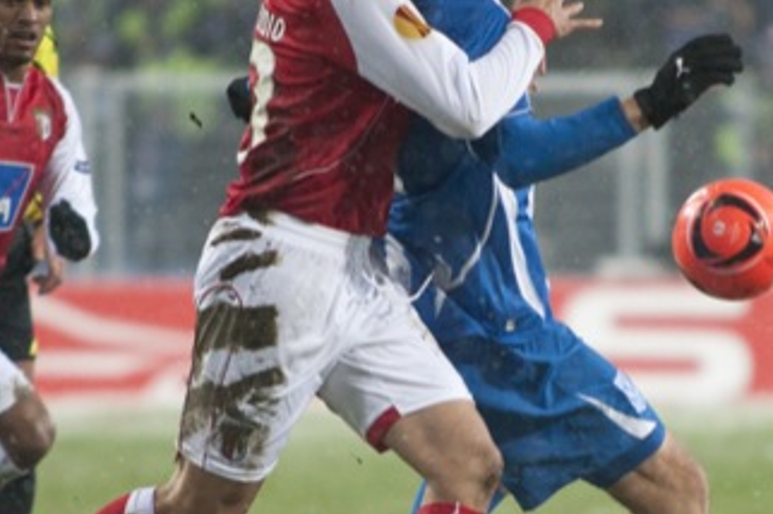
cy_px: 281
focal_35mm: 398
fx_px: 8537
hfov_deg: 5.2
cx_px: 331
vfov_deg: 3.4
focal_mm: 200
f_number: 2.8
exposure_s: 1/800
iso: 1400
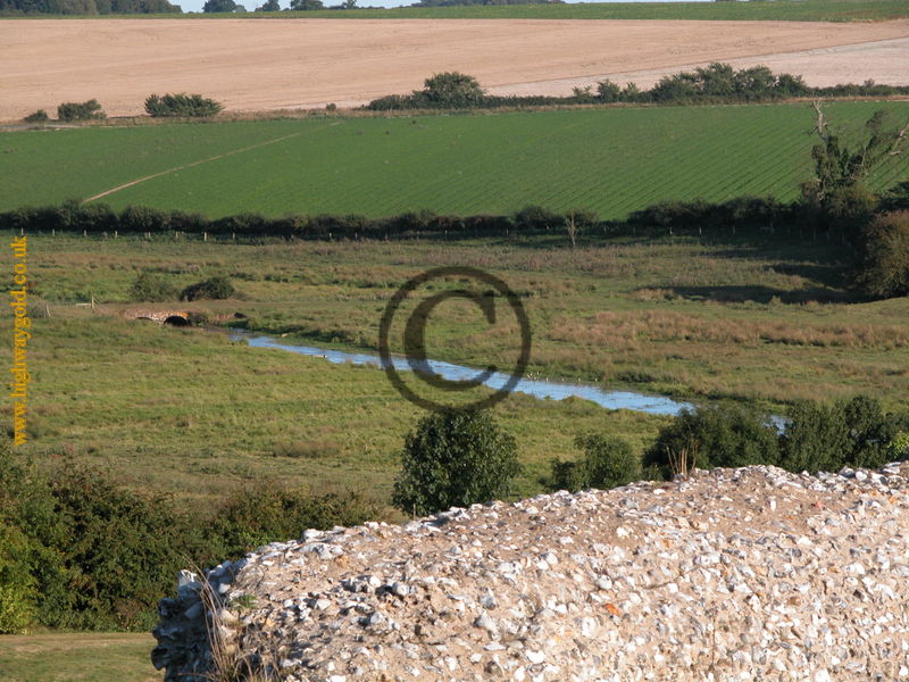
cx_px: 454
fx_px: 4622
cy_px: 341
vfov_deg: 8.4
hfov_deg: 11.2
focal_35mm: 176
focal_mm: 44.7
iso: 100
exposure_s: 1/297
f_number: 5.6
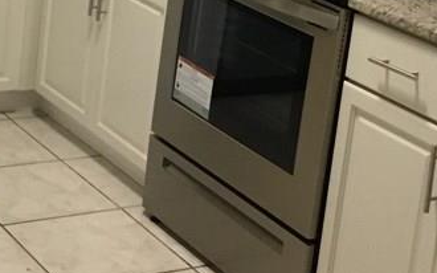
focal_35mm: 102
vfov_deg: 12.5
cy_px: -48
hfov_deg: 20.3
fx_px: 1214
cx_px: 111
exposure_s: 1/30
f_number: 2.4
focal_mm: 3.3
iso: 160
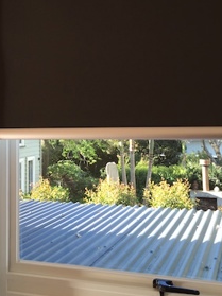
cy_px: 70
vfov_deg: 35.9
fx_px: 445
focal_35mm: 52
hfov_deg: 27.8
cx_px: 71
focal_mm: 4.15
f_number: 2.2
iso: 40
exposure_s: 1/120
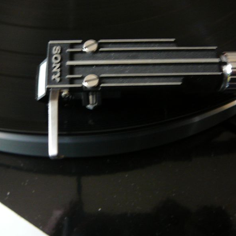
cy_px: 119
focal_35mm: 42
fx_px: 324
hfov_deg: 40.0
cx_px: 108
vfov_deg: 40.0
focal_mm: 5.2
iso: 200
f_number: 2.8
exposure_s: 1/4
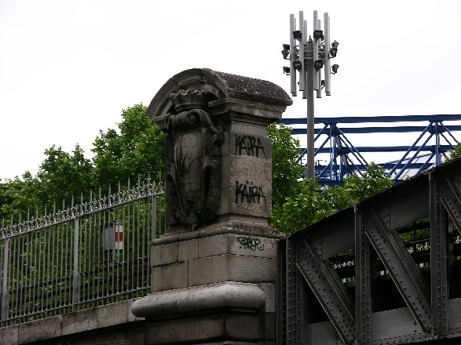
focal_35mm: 150
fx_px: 1997
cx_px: 230
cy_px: 172
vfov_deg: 9.9
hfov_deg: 13.2
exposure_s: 1/132
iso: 50
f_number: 4.9
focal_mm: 37.7
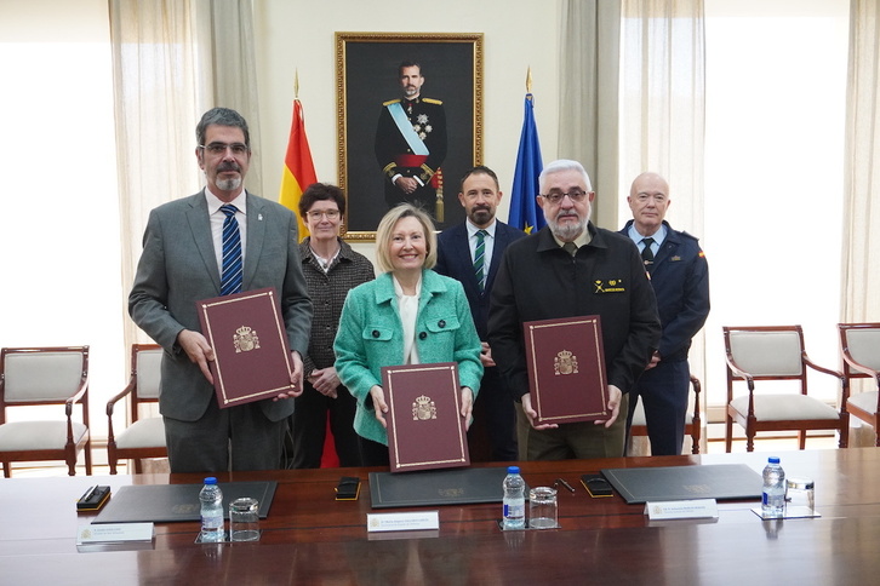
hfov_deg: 49.6
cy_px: 293
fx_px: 953
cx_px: 440
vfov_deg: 34.2
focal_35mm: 39
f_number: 5
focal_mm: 26
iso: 4000
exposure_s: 1/200
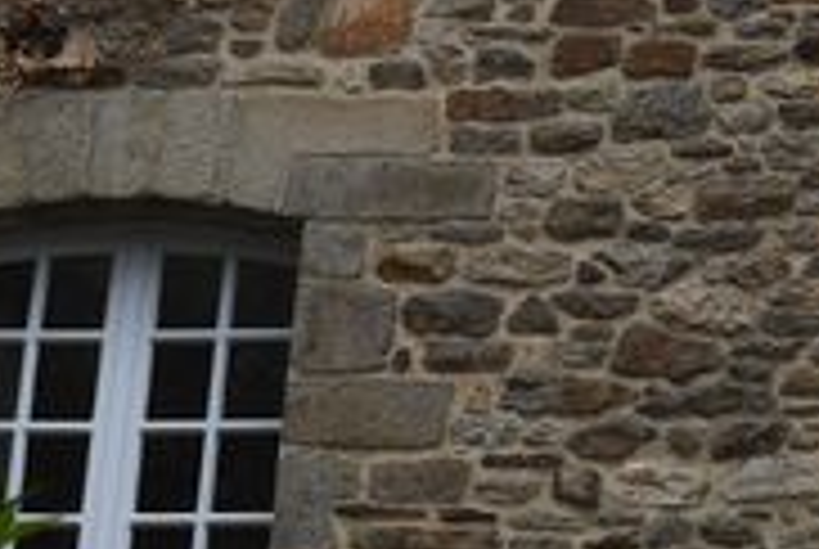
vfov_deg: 4.7
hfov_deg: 6.9
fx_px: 6563
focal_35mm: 288
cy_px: -558
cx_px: 1665
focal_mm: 50
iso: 320
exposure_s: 1/400
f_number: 6.3
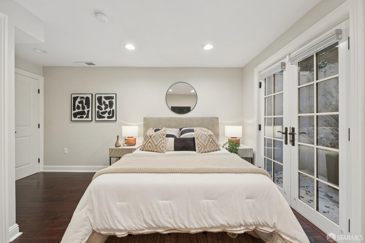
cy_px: 122
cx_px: 182
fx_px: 142
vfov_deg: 81.2
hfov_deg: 104.3
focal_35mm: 14
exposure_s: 1/25
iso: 640
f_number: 8
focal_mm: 14
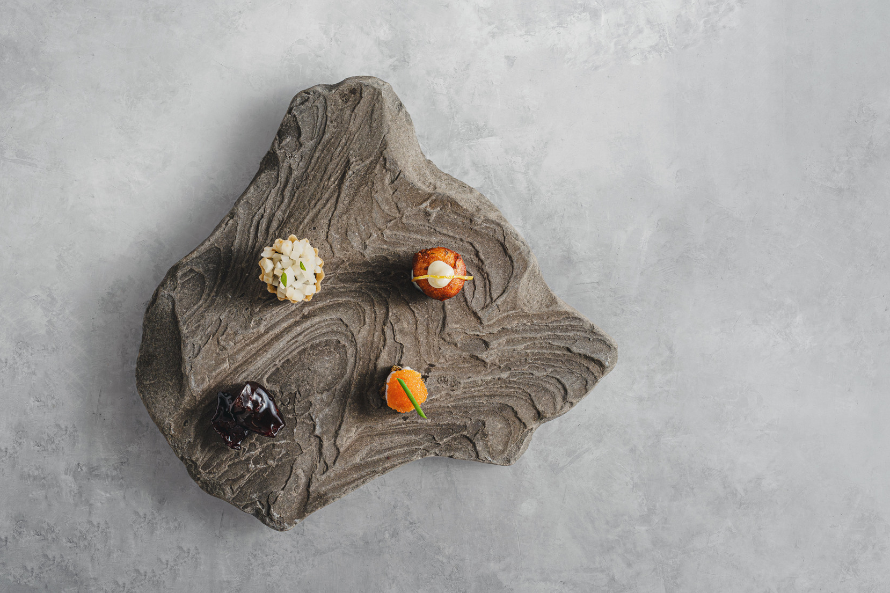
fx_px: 1088
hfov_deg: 44.4
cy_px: 305
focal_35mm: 44
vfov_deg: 30.5
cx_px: 384
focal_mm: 38
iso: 500
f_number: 6.3
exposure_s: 1/100
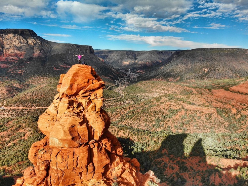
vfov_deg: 53.0
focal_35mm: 26
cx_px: 126
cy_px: 100
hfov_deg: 67.3
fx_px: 186
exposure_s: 1/245
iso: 100
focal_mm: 4.5
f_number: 2.8
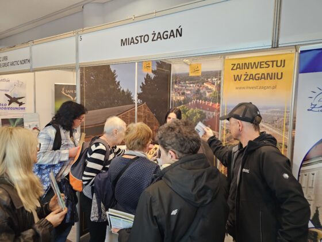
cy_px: 121
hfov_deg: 73.9
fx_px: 214
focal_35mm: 23
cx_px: 161
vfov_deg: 58.9
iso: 1000
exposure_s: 1/100
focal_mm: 6.3
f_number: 1.7
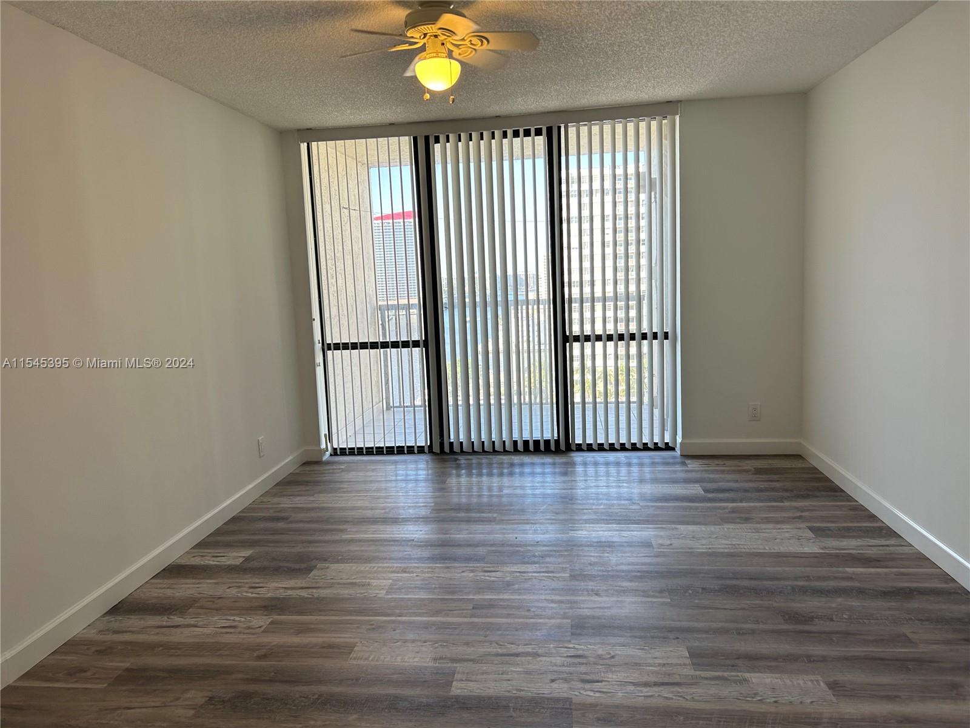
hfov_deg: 67.3
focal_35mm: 26
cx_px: 485
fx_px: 729
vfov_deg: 53.1
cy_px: 364
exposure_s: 1/163
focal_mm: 5.7
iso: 40
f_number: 1.5
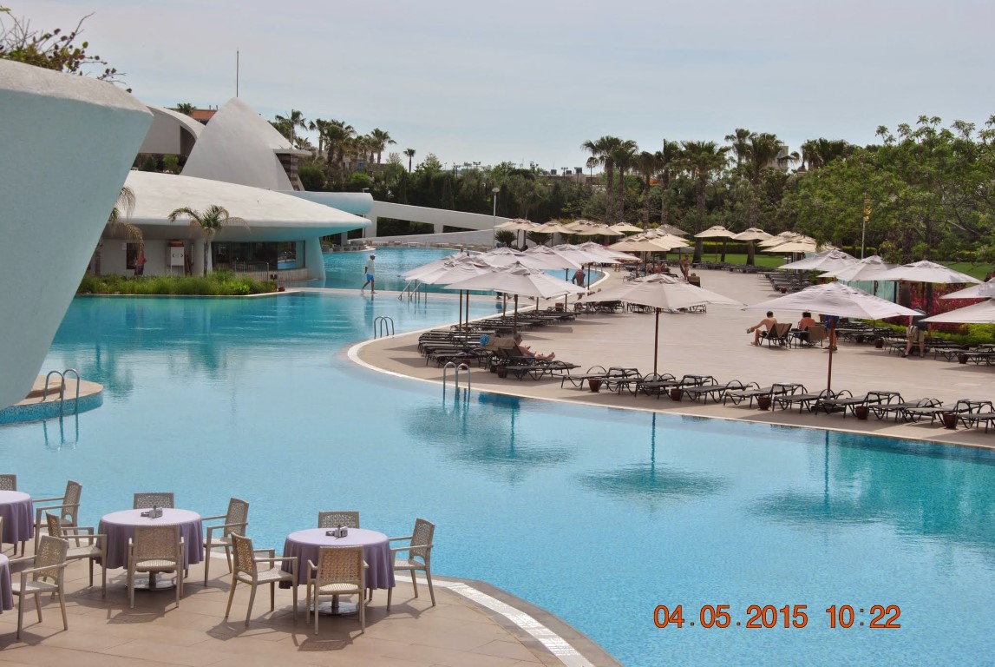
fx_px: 1993
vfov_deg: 19.0
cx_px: 498
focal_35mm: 72
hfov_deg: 28.0
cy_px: 334
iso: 100
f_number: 10
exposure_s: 1/400
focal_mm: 48
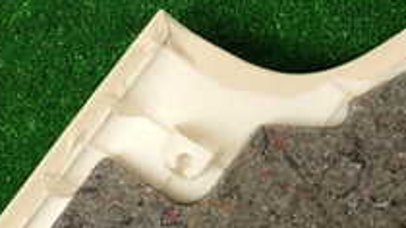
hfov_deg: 27.1
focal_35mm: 78
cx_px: 242
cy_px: 216
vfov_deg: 15.3
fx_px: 839
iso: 100
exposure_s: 1/125
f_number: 2.8
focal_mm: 4.5
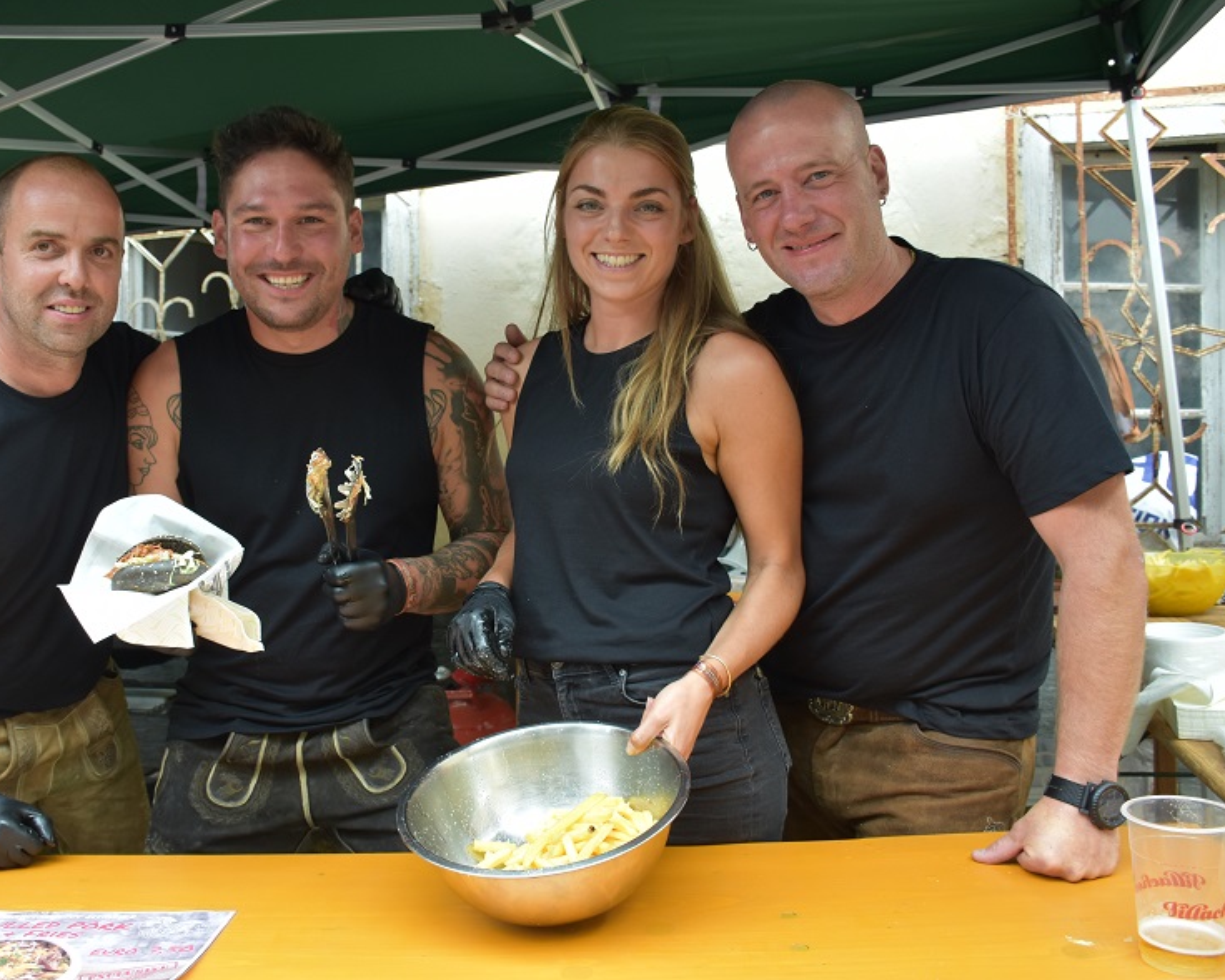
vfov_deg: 47.1
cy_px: 483
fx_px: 1124
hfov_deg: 56.7
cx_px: 489
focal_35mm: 31
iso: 400
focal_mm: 18
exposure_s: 1/160
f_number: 6.3
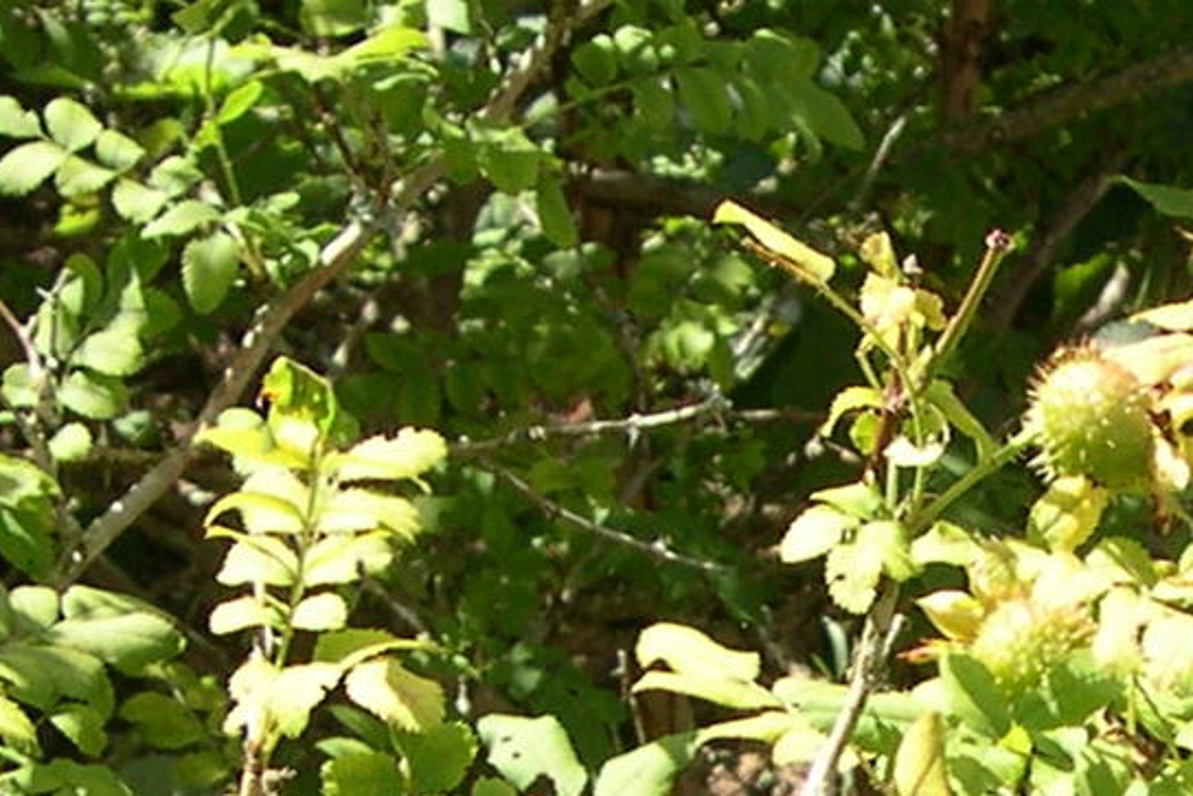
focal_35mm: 109
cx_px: 1279
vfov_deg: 12.0
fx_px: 3613
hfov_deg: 18.1
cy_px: 1163
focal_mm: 8
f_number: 2.8
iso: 100
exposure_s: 1/458
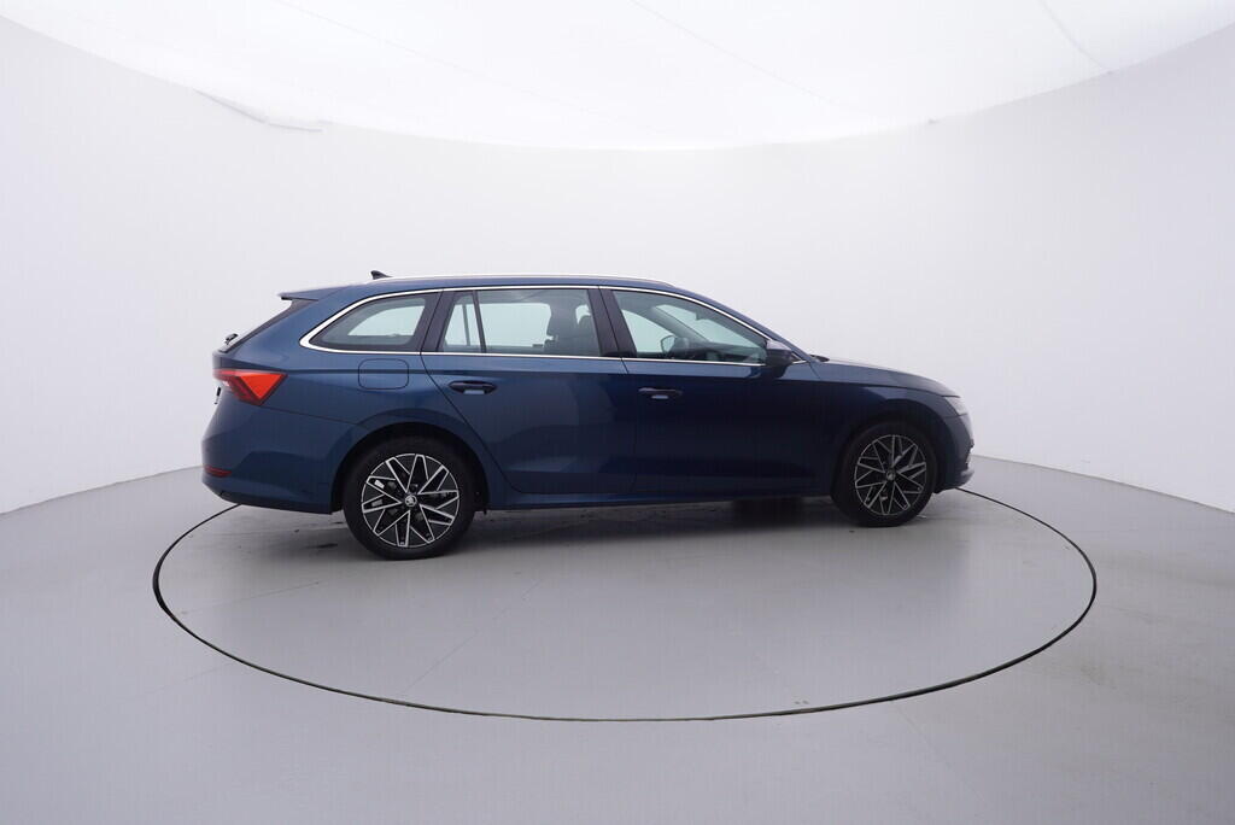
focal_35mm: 22
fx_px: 772
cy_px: 412
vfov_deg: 56.2
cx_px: 618
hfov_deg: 77.3
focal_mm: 15
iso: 200
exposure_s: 1/80
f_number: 5
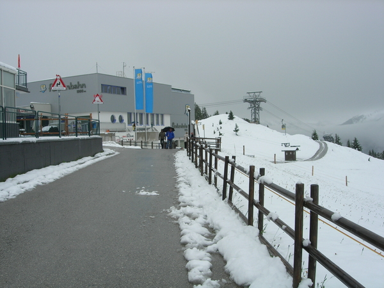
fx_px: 422
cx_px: 192
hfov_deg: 49.0
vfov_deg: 37.7
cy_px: 144
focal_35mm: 38
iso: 64
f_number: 4.8
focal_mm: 7.8
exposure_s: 1/465
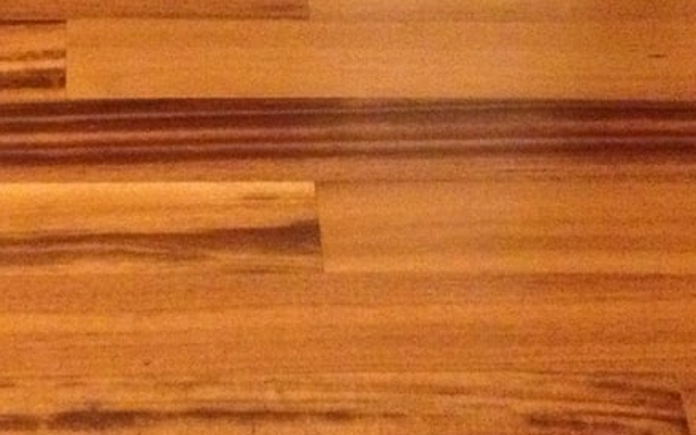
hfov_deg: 18.4
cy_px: -57
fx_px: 2144
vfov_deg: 11.4
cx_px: 230
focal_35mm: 113
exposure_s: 1/15
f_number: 2.4
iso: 800
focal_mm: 4.28
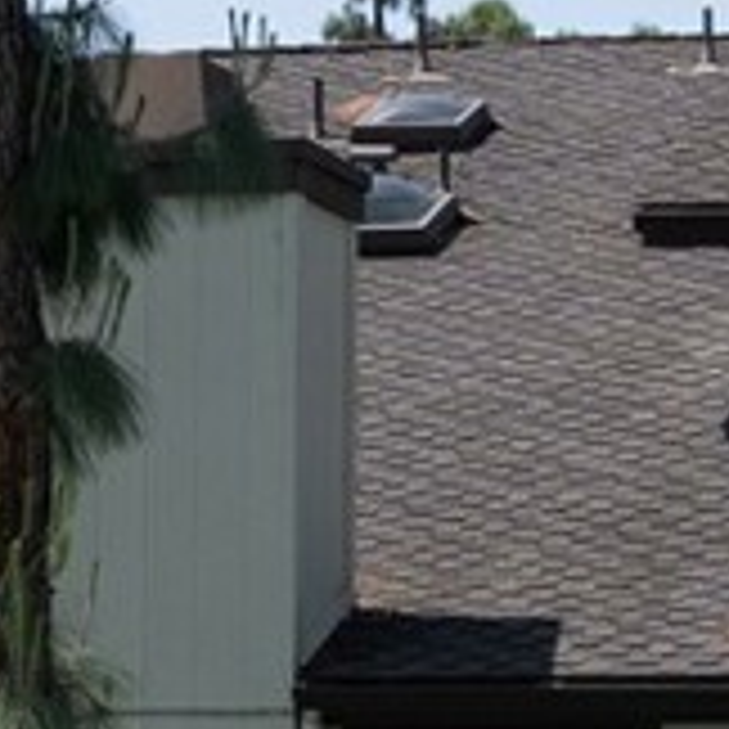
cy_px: 1379
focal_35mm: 225
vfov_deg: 7.5
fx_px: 5361
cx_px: 378
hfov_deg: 7.8
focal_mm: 28
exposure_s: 1/3200
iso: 400
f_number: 5
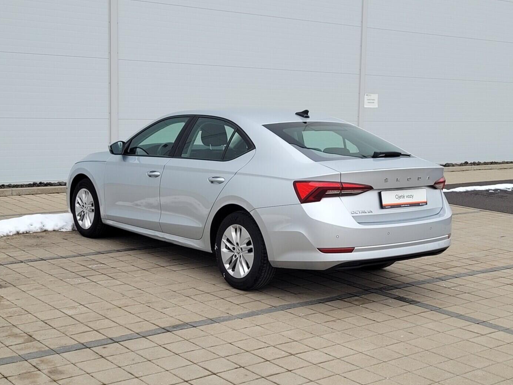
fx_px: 400
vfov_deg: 51.3
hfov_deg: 65.3
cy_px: 188
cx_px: 261
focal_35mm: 27
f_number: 1.8
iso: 40
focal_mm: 5.4
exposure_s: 1/466
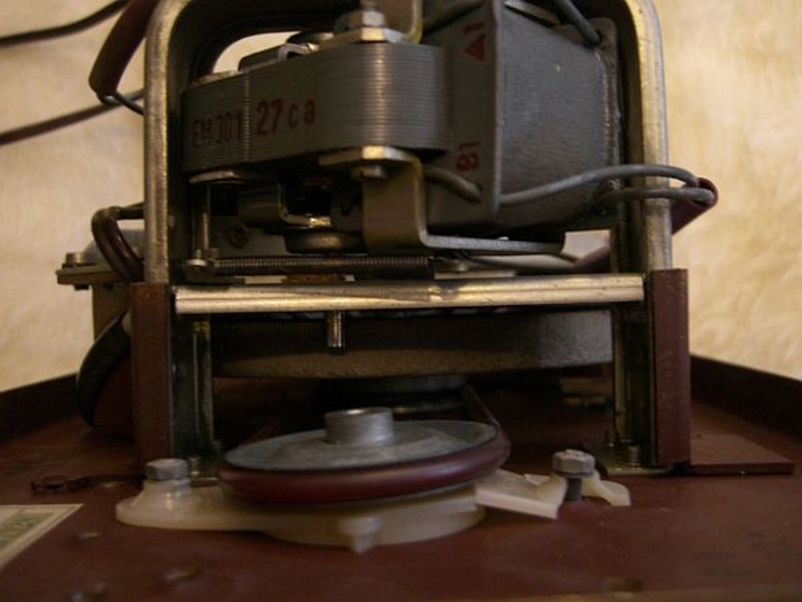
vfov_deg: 37.7
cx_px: 401
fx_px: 880
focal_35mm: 38
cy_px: 301
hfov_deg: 49.0
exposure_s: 1/8
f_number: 2.8
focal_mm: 7.9
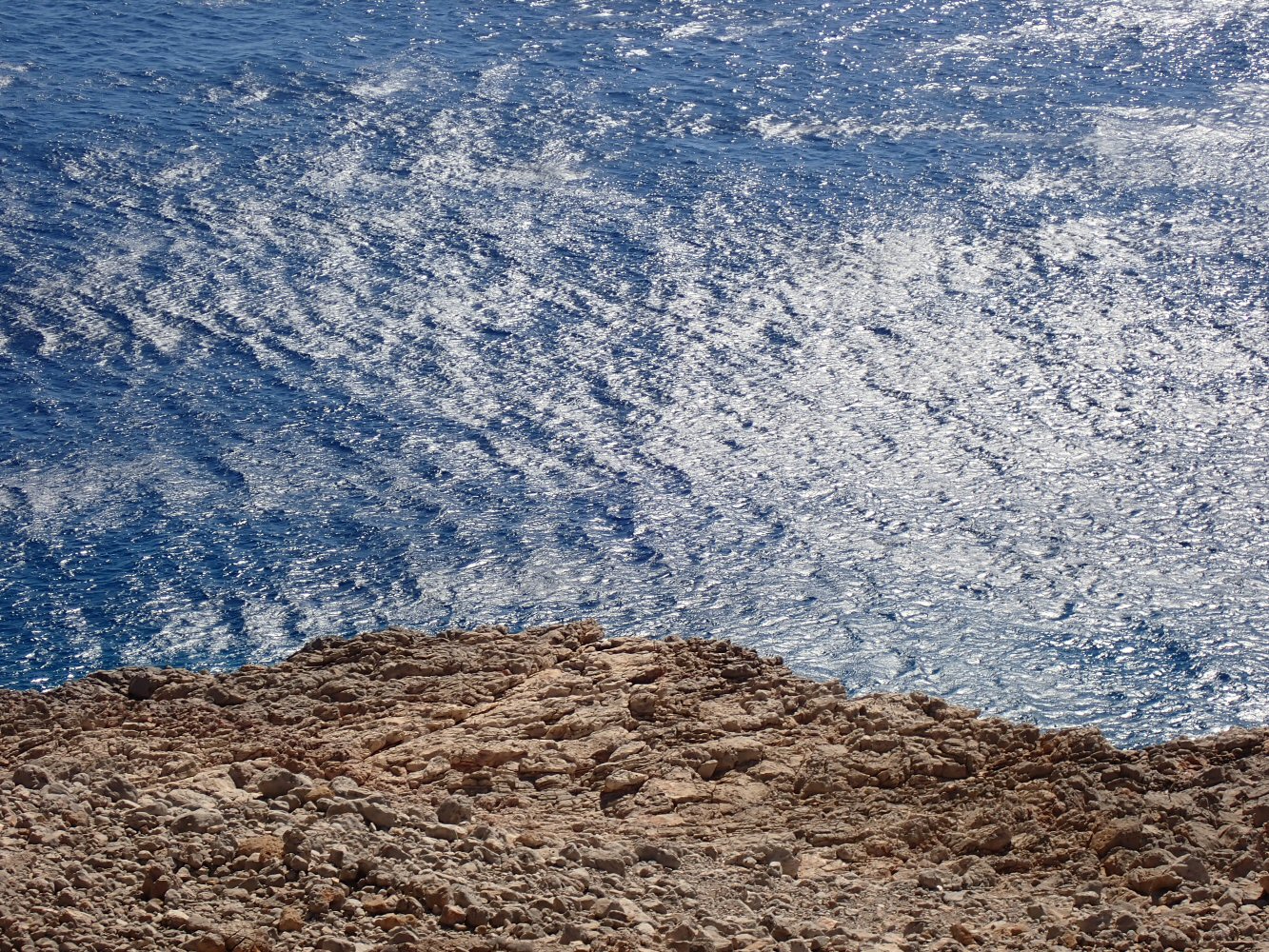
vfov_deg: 14.8
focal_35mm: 100
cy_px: 476
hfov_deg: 19.6
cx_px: 634
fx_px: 3666
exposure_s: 1/500
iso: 100
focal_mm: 18
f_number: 6.3
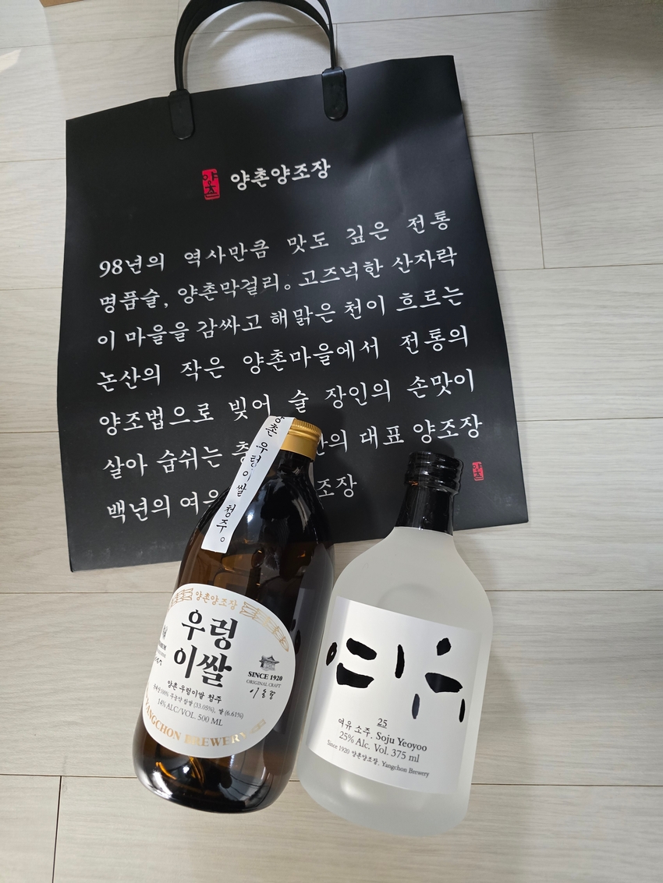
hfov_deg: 58.9
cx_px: 332
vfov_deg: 73.9
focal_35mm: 23
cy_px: 442
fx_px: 587
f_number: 1.7
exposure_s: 1/120
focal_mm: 6.3
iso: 1000
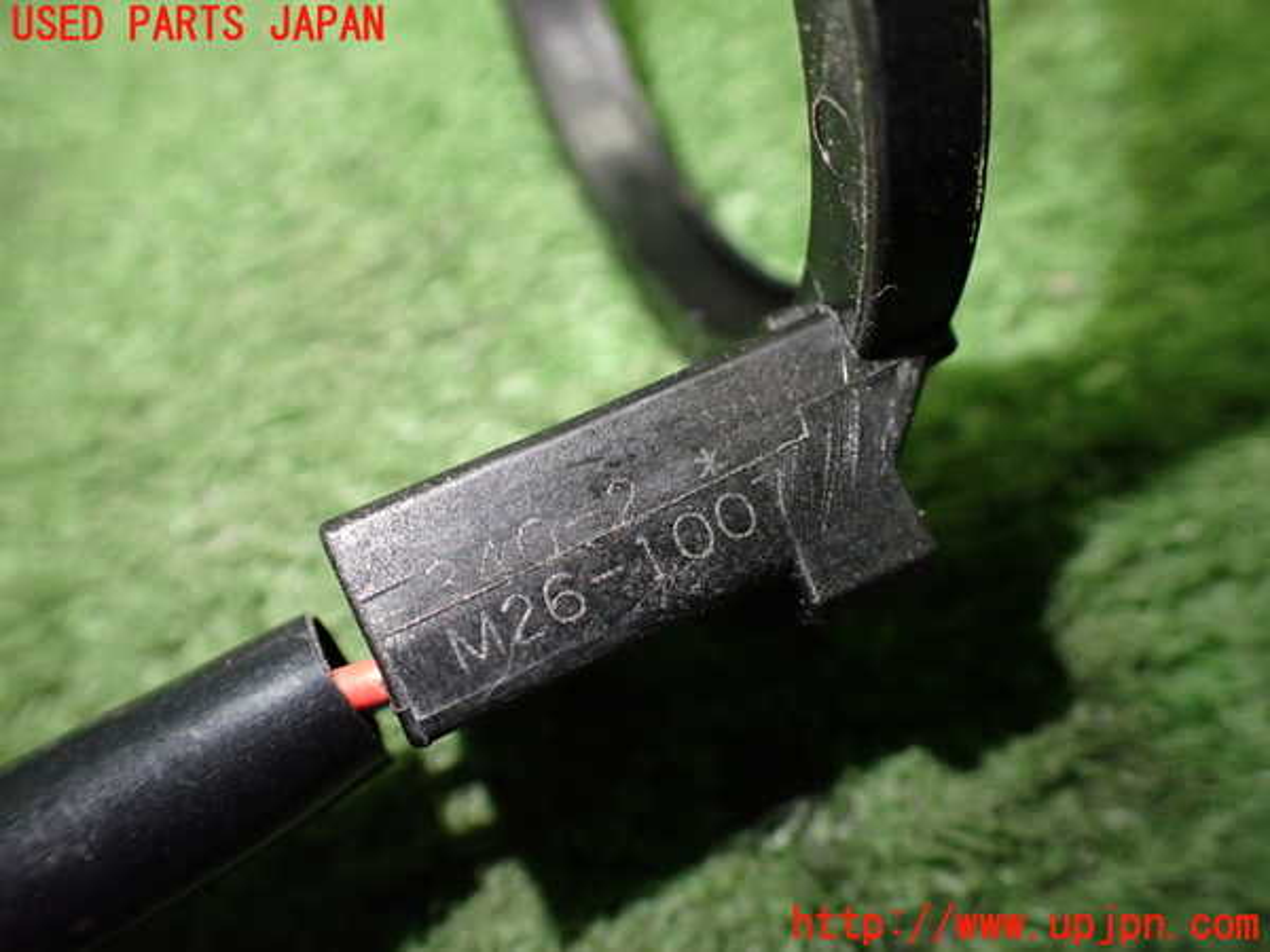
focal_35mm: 30
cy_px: 476
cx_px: 635
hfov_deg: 60.0
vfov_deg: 46.8
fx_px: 1101
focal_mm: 5.4
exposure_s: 1/125
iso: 640
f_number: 2.3
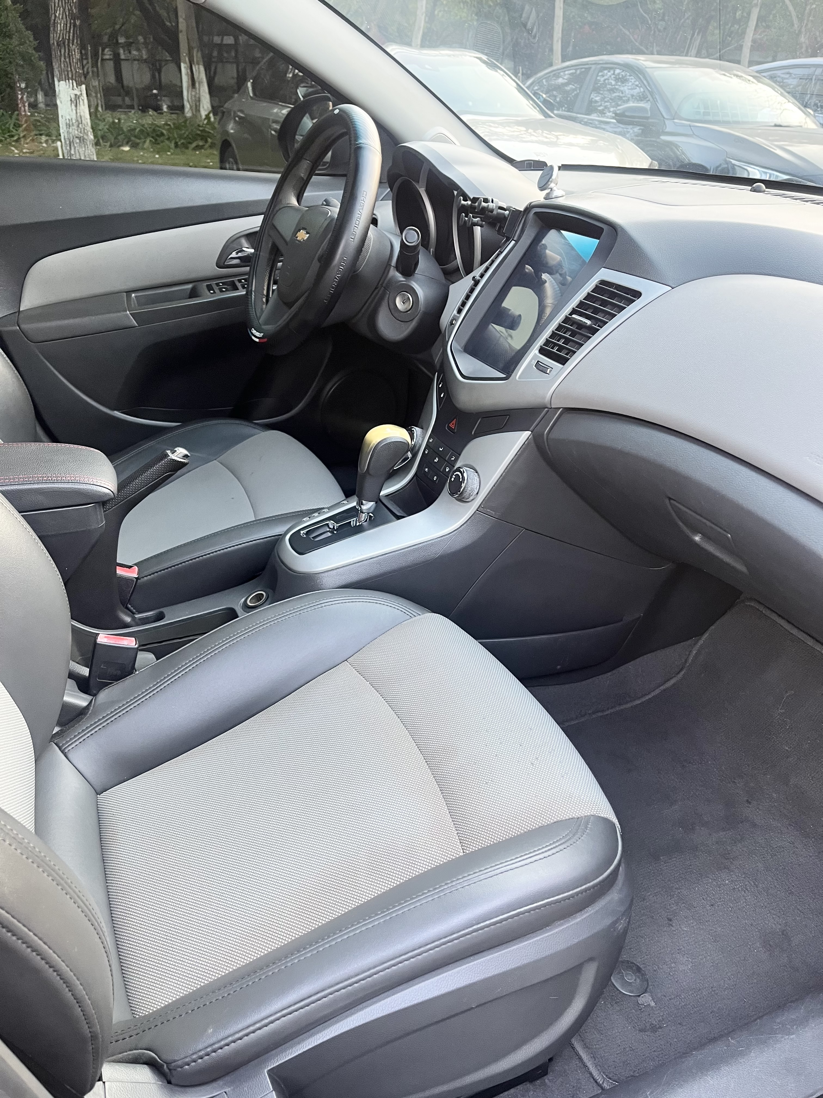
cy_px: 549
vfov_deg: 67.3
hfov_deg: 53.1
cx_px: 412
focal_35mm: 26
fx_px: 824
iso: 160
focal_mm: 5.1
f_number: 1.6
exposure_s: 1/60
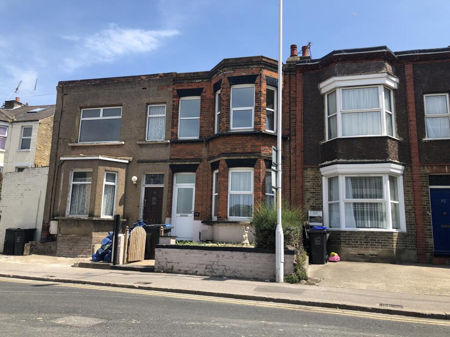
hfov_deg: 63.4
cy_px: 168
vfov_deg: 49.7
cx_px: 225
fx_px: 364
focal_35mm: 28
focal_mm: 4
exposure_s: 1/1230
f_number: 1.8
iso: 20
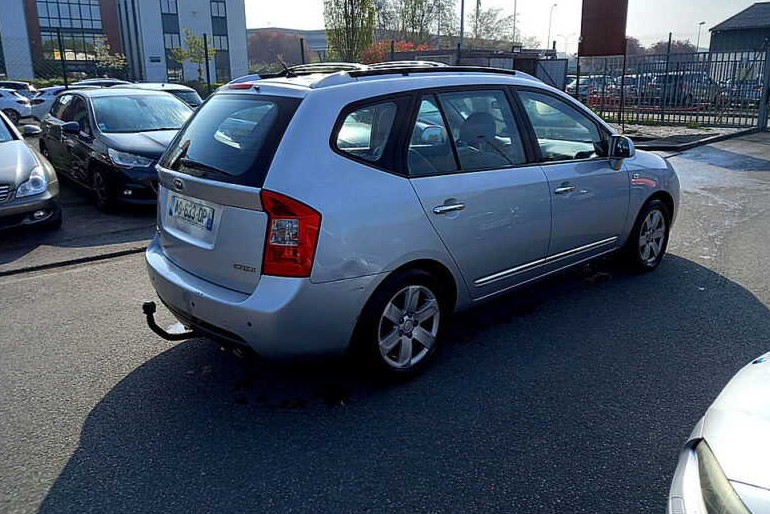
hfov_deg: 67.4
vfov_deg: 47.8
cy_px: 216
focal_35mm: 27
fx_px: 578
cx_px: 389
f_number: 2
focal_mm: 4.6
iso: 25
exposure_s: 1/465
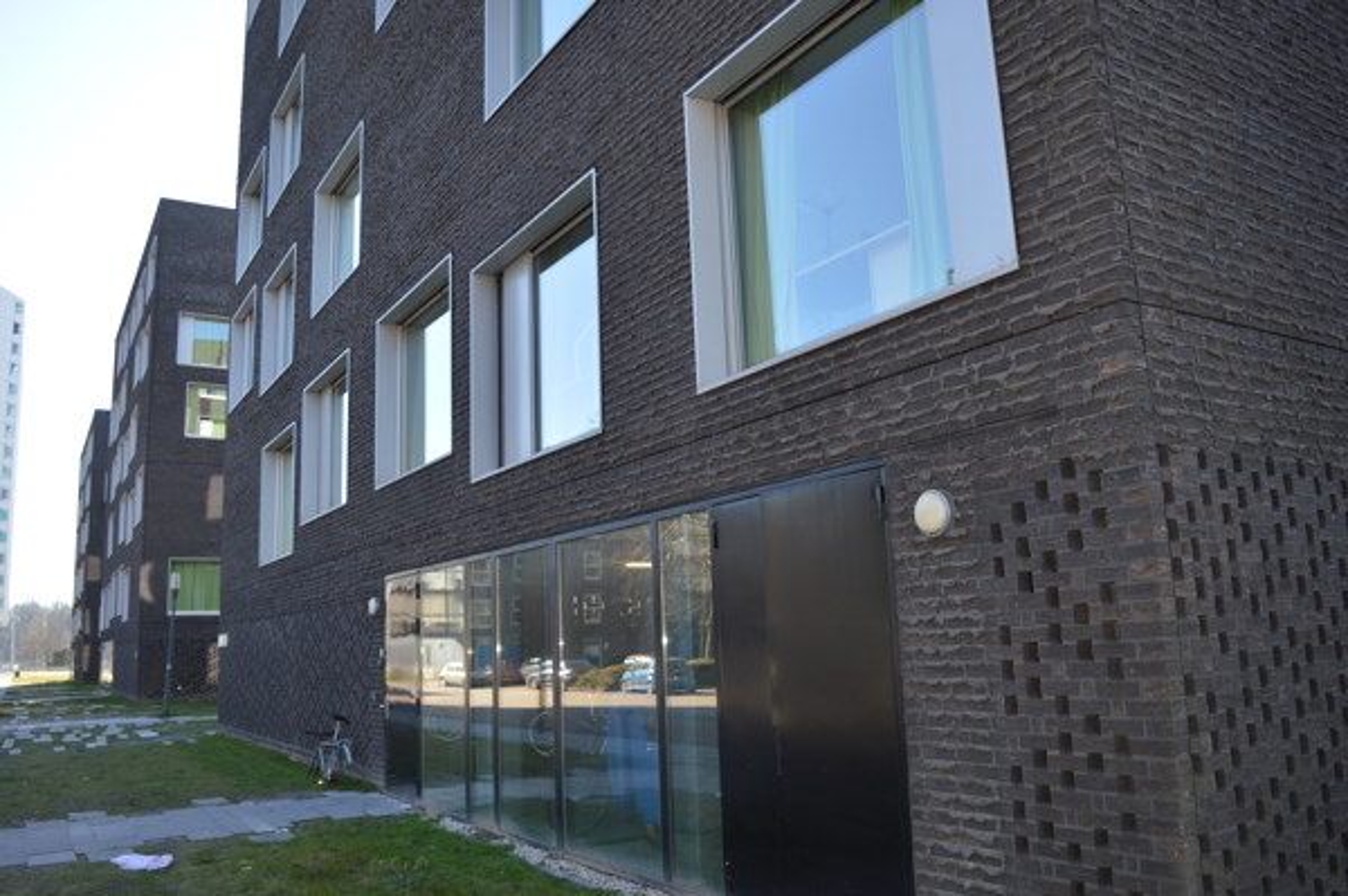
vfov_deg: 47.9
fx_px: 1010
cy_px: 448
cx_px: 674
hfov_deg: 67.4
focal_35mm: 27
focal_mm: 18
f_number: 4.5
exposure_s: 1/200
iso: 100
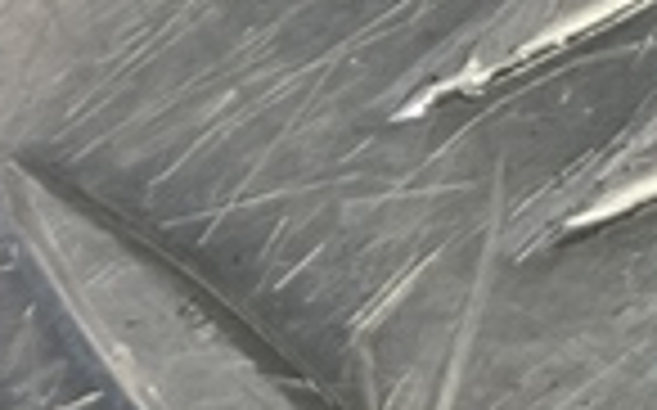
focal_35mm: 171
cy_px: -946
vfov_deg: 6.7
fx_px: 3059
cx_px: 1634
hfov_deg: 10.4
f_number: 1.6
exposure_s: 1/33.3
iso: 103
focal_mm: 4.11
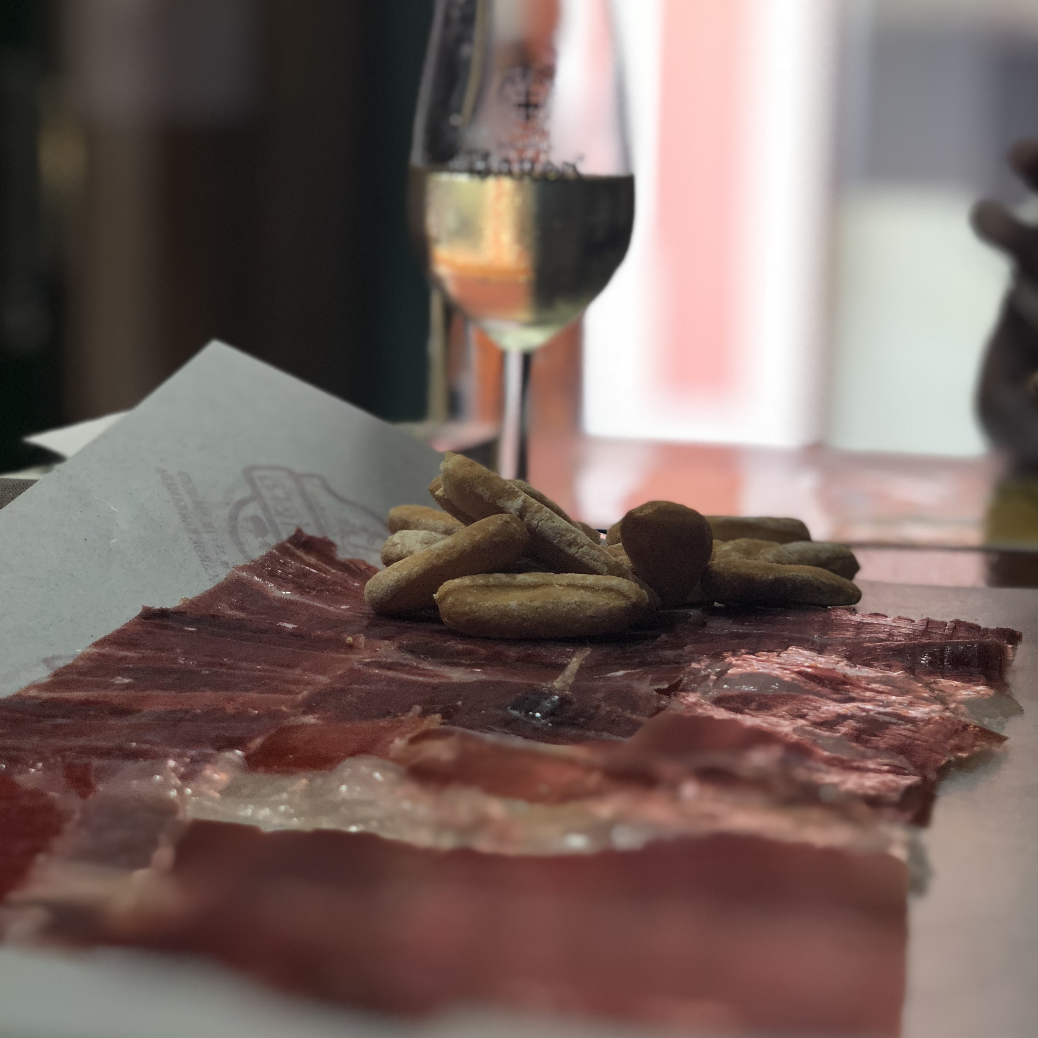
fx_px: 2137
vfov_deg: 27.2
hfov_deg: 27.3
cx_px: 527
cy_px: 418
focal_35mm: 63
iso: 25
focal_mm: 6
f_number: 2.4
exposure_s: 1/50
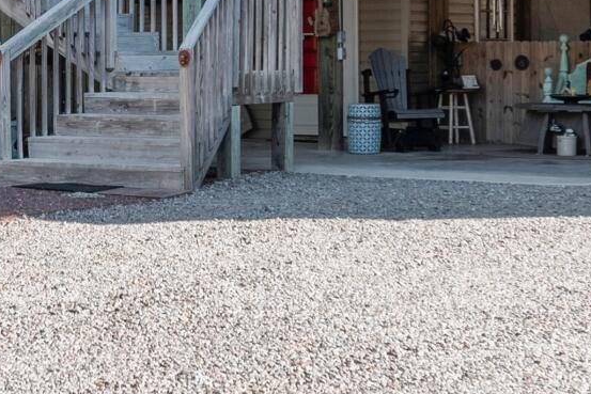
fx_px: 1691
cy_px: 61
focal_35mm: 103
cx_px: 89
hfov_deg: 19.5
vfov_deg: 13.2
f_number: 4.8
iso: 100
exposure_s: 1/100
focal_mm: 13
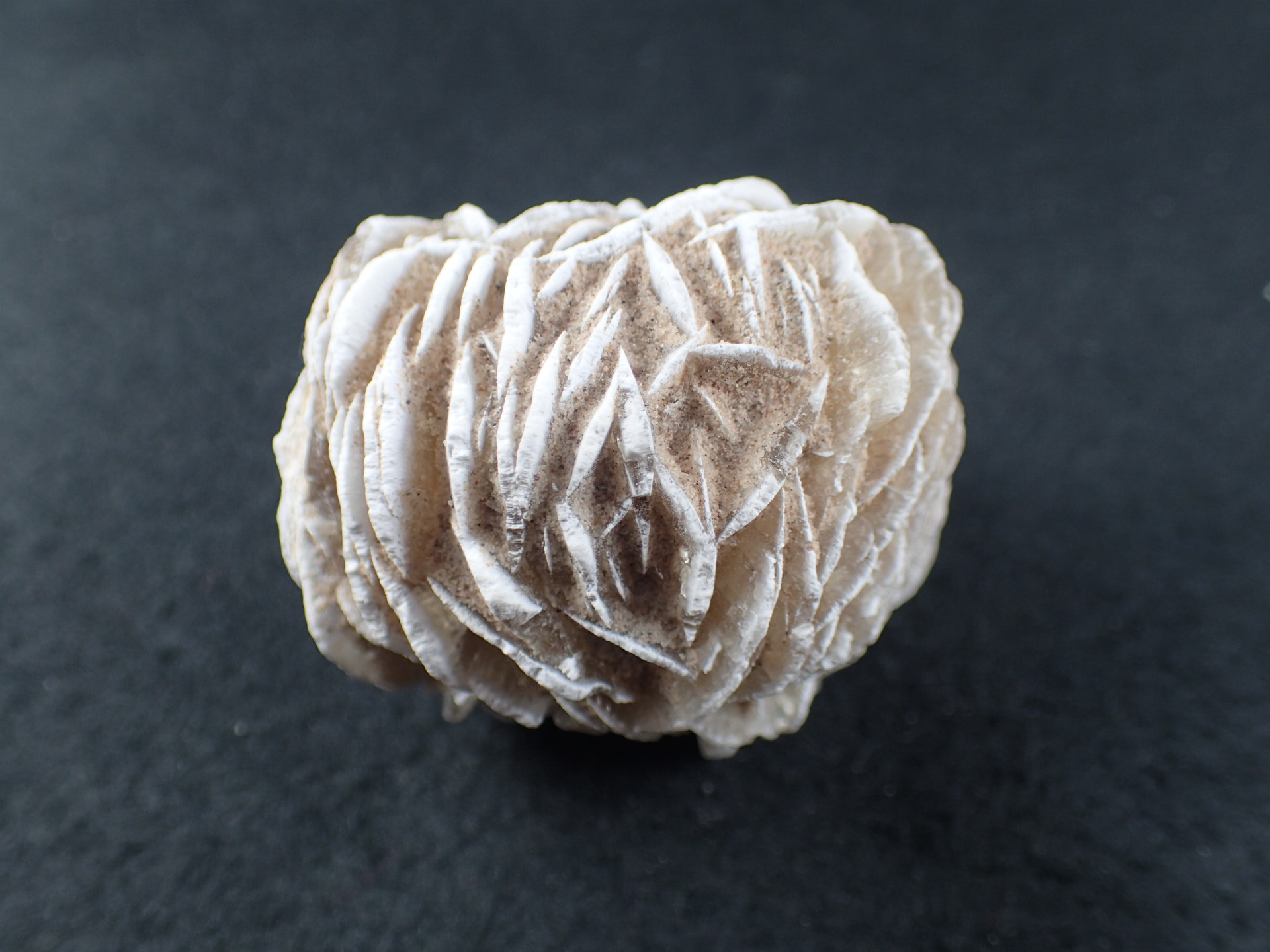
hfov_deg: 52.6
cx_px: 635
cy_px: 476
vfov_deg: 40.7
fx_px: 1284
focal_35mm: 35
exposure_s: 1/160
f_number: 2.6
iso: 100
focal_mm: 6.42
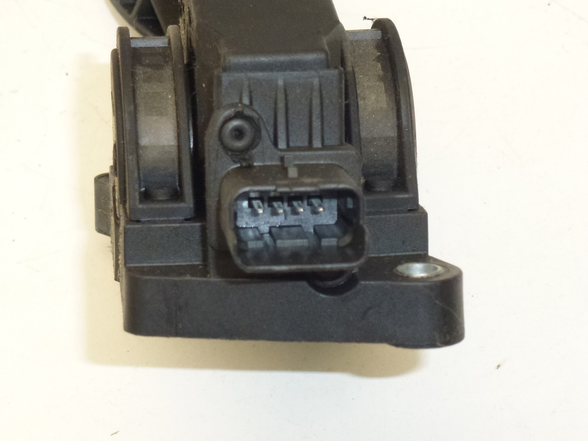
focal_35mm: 100
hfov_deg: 19.6
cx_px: 279
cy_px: 224
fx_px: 1699
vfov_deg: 14.8
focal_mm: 16
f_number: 4.9
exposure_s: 1/100
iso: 400
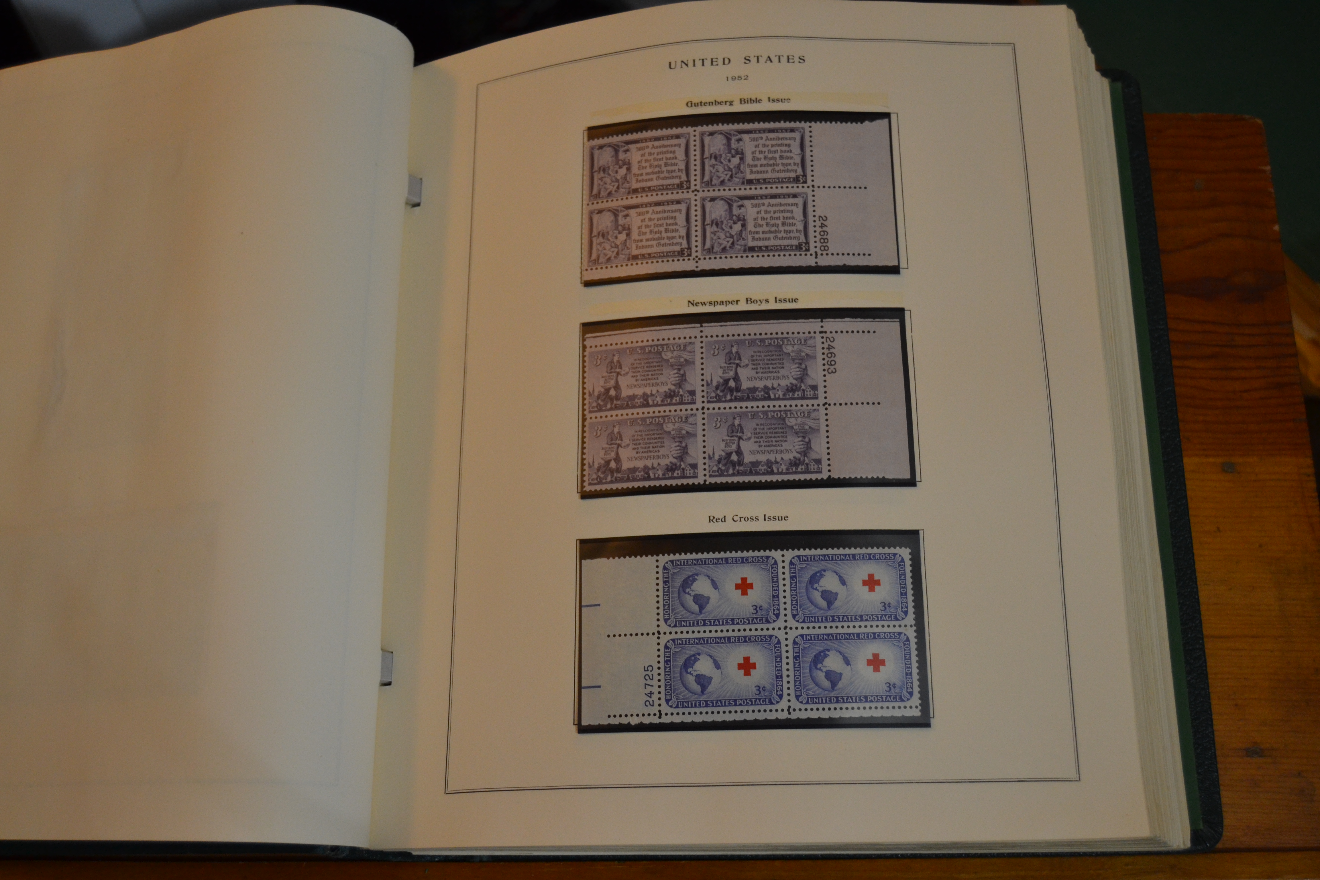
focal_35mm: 39
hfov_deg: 49.6
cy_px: 440
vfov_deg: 34.2
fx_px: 1430
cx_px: 660
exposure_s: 1/60
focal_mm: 26
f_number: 4
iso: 900
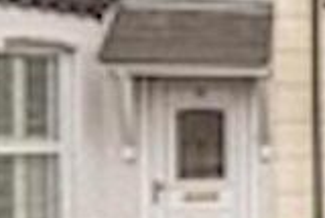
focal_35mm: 70
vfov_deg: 19.5
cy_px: 130
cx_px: 538
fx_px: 633
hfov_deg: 21.8
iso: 100
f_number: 8
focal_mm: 16
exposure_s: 1/6
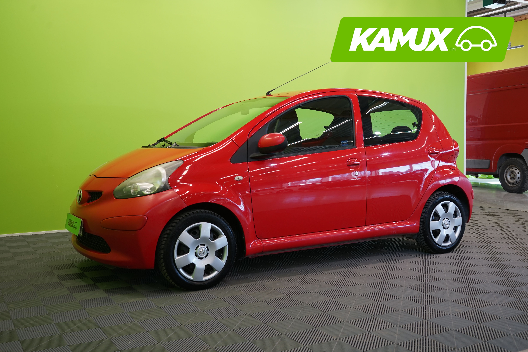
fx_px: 543
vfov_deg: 35.9
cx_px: 264
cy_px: 176
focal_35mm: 37
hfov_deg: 51.9
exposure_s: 1/40
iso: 500
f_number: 5.6
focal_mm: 37
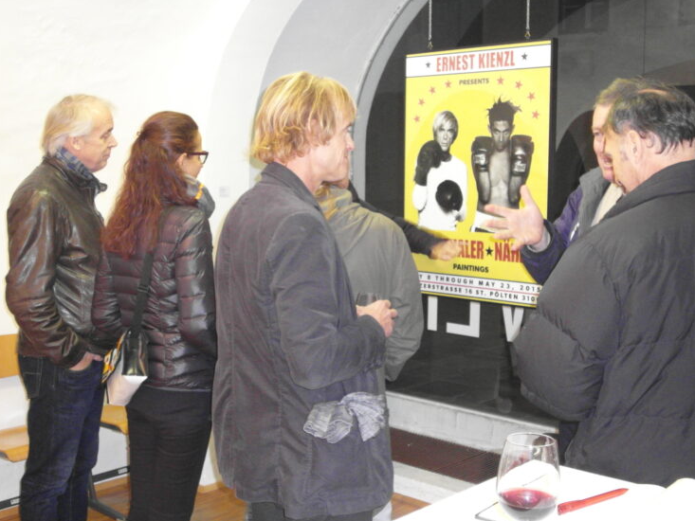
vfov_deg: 32.9
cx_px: 357
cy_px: 262
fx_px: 884
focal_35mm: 44
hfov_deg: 42.9
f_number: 3.9
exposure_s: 1/45
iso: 640
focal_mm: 7.8
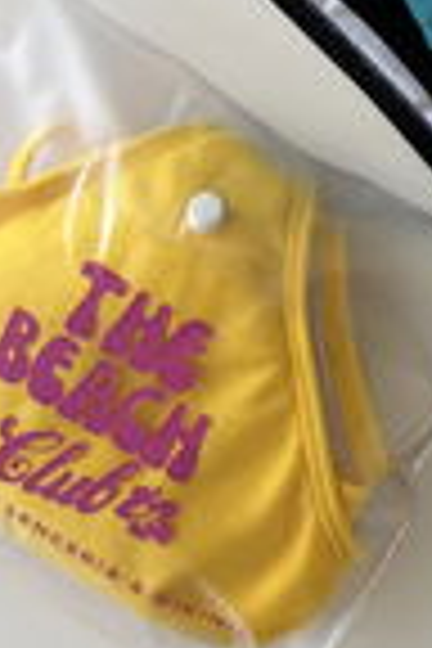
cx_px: 675
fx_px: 1800
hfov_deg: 12.9
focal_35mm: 100
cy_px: -367
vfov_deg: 17.9
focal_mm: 5.7
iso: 32
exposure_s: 1/142
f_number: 1.5
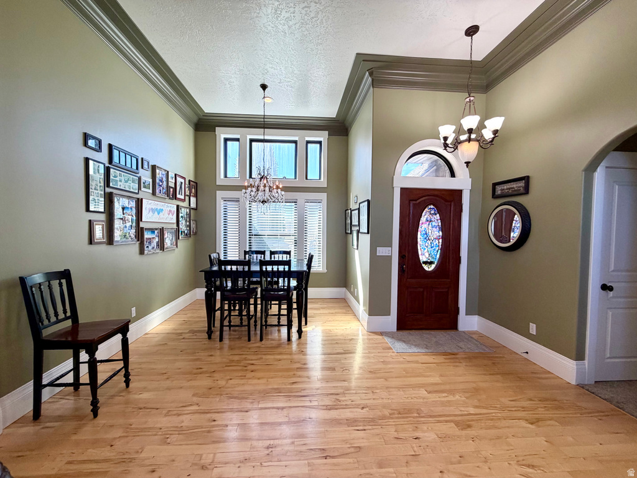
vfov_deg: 85.7
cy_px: 239
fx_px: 258
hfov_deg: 102.1
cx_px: 318
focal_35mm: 14
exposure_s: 1/120
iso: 125
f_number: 2.2
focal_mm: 2.22
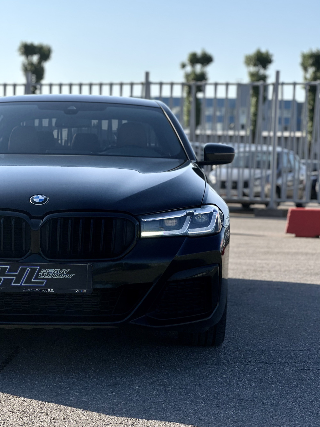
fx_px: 949
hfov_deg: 19.1
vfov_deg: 25.3
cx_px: 160
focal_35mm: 77
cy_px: 214
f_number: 2.8
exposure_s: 1/585
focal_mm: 9
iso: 32
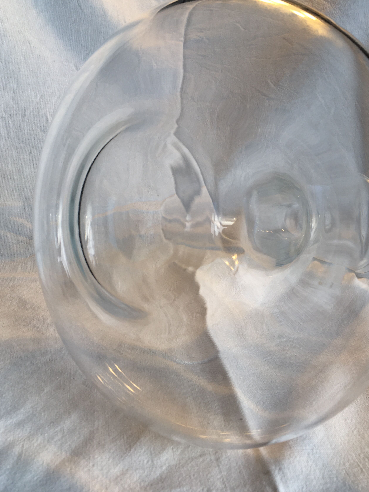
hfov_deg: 40.6
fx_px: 497
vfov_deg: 52.5
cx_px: 210
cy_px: 220
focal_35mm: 35
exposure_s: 1/100
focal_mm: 4.15
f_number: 2.2
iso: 25
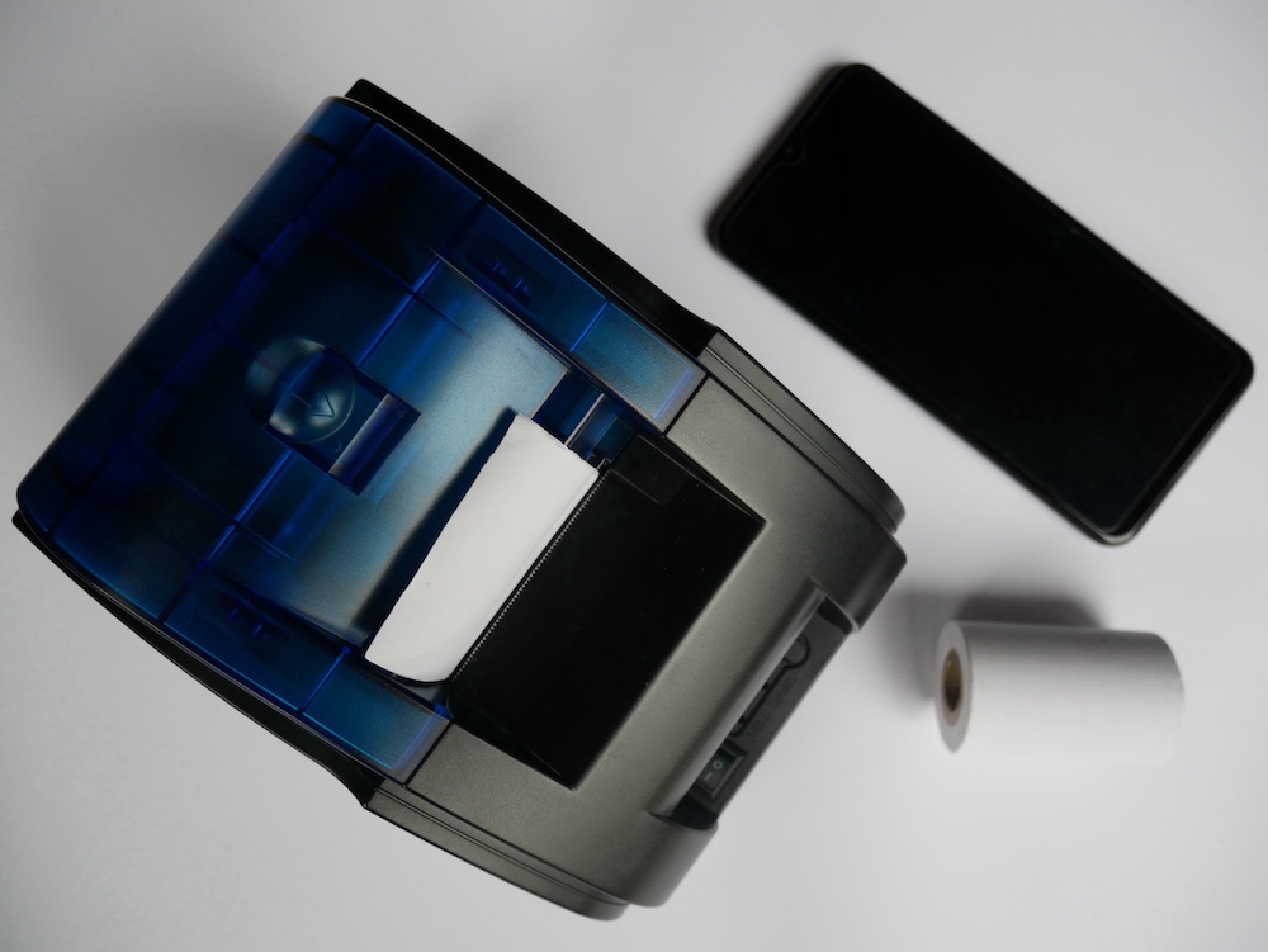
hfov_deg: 67.3
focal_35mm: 26
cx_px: 634
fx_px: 953
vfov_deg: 53.1
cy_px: 476
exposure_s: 1/100
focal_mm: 13
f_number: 3.5
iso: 200
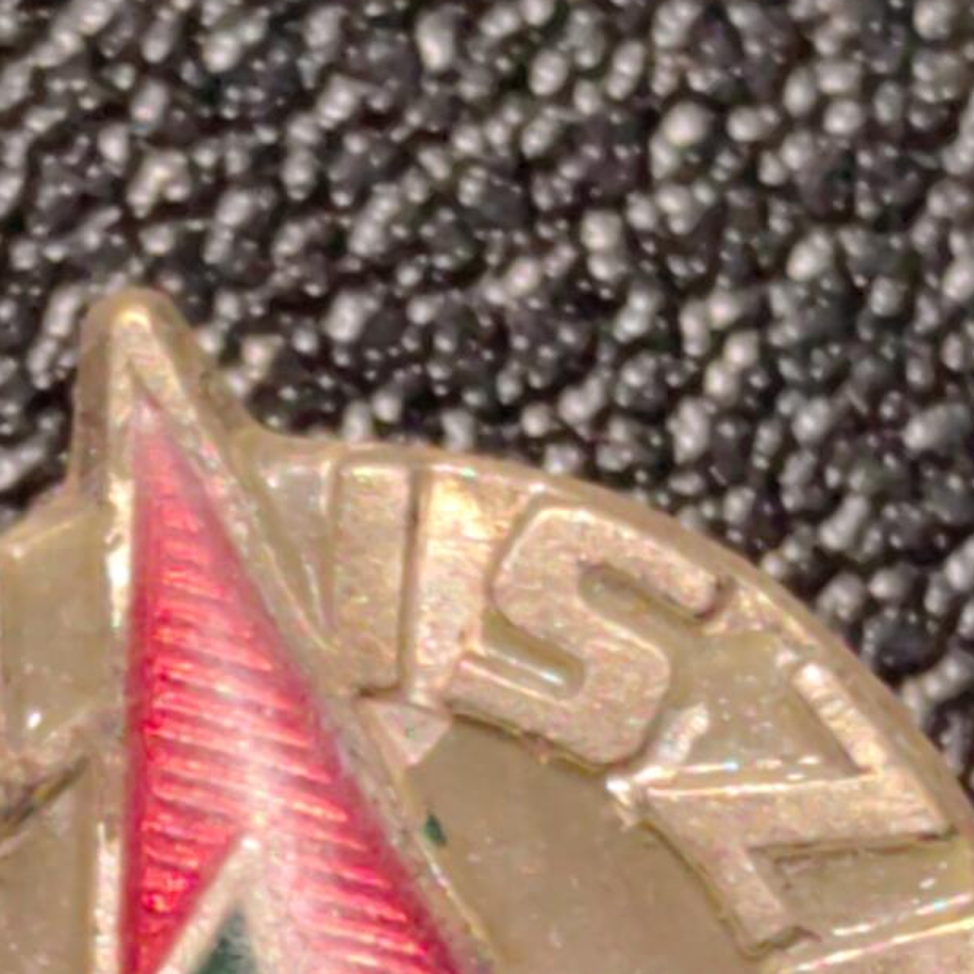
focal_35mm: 267
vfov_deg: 6.5
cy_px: 1126
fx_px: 8500
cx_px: 228
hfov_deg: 6.6
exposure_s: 1/50
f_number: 2
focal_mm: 5.75
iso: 80
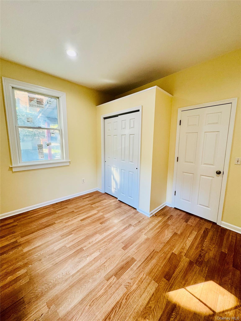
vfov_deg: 102.1
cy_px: 160
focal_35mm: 14
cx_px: 120
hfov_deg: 85.7
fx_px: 130
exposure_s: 1/120
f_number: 2.2
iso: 200
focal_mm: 2.22
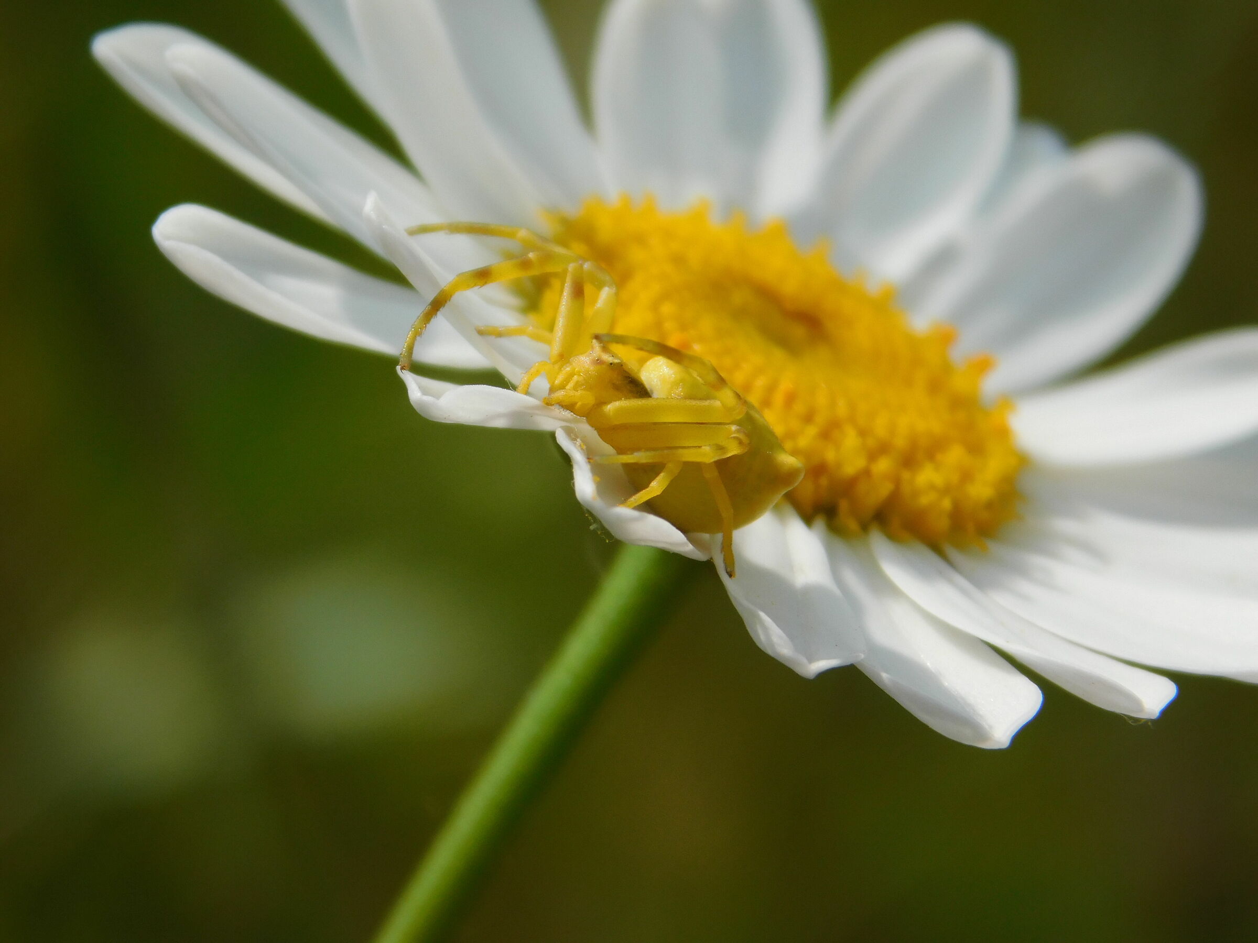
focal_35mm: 232
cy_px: 472
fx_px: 8431
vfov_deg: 6.4
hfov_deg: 8.5
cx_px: 629
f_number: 5.6
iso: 125
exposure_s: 1/1000
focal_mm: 41.3
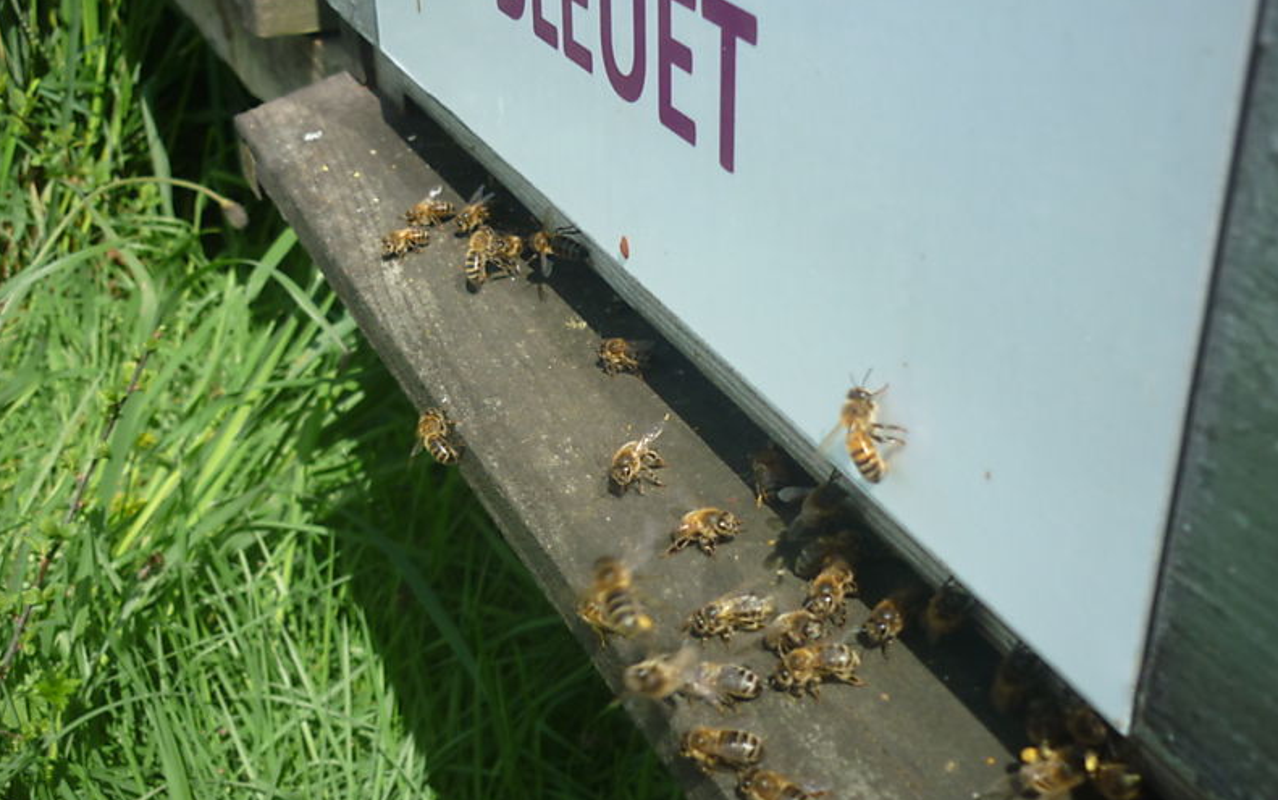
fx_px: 1568
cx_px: 638
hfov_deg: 44.3
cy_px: 401
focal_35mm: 45
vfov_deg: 28.6
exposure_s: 1/640
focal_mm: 6.9
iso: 80
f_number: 3
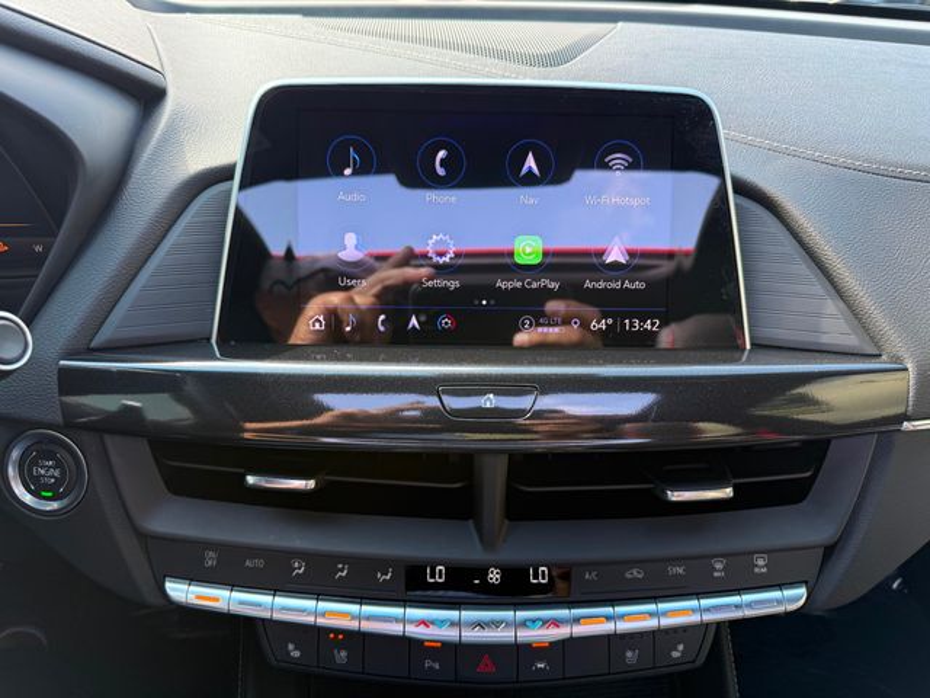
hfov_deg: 71.6
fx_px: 645
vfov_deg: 56.8
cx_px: 465
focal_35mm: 24
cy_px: 349
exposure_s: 1/243
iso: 125
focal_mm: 6.76
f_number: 1.78
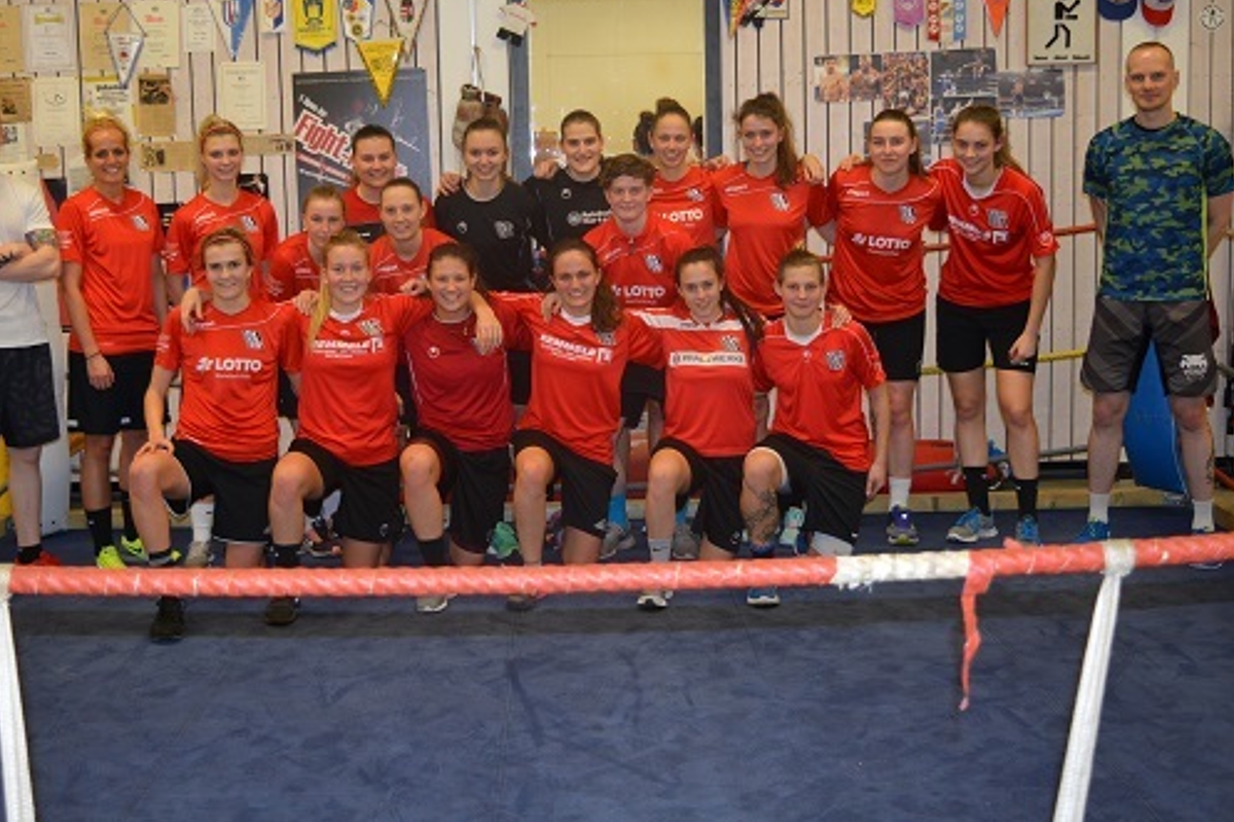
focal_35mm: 47
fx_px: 1610
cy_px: 344
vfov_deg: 28.6
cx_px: 535
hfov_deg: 41.8
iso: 640
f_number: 4
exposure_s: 1/60
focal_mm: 26
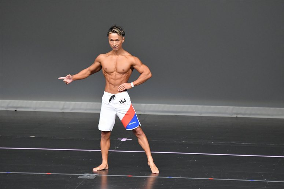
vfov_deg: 4.0
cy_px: 94
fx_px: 2720
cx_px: 142
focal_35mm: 345
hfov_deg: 6.0
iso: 5000
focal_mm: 230
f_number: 5.6
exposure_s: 1/400
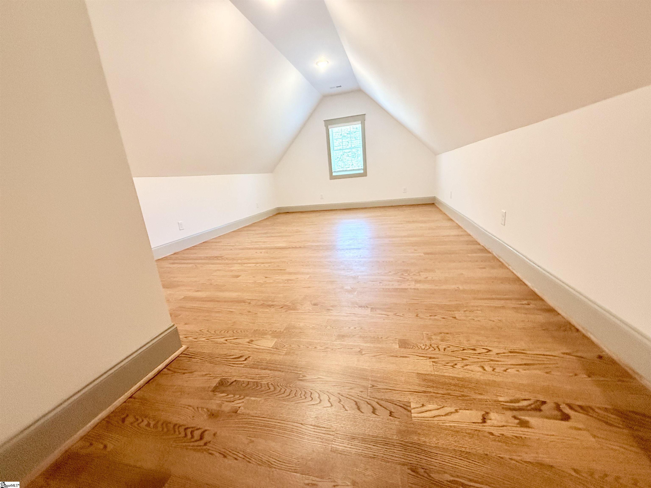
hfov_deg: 102.1
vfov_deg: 85.7
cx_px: 326
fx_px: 263
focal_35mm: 14
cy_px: 244
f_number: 2.2
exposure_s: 1/120
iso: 640
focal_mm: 2.22
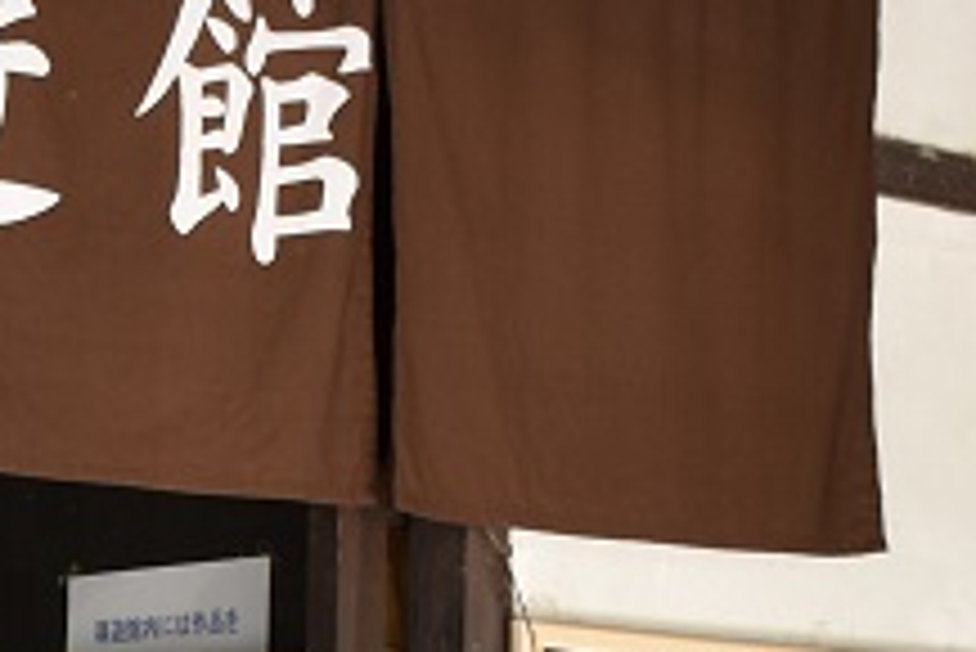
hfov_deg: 14.4
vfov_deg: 9.8
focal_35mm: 138
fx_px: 3744
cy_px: 809
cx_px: -157
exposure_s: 1/60
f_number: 4
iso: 200
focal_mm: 20
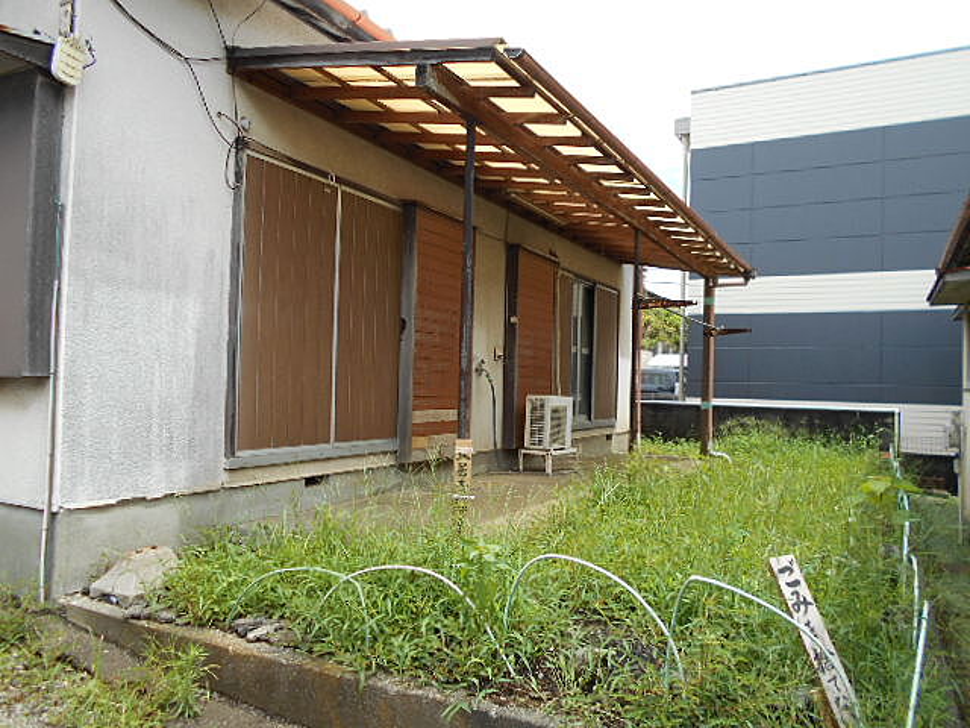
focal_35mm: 26
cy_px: 364
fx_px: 729
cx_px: 485
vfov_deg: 53.1
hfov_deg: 67.3
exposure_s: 1/400
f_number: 3.2
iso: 80
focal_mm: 4.6
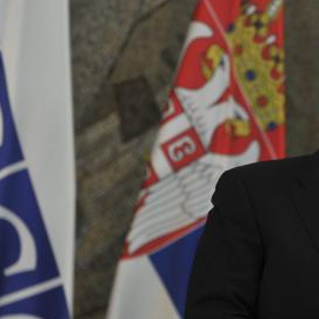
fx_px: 3034
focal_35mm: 291
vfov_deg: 6.0
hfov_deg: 6.0
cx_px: 234
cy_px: 224
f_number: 2.8
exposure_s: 1/80
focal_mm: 145
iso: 1000
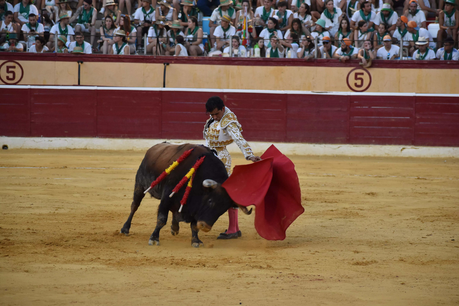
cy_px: 153
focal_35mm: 174
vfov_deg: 7.9
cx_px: 230
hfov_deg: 11.8
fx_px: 2218
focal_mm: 116
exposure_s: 1/320
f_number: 4.8
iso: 1600
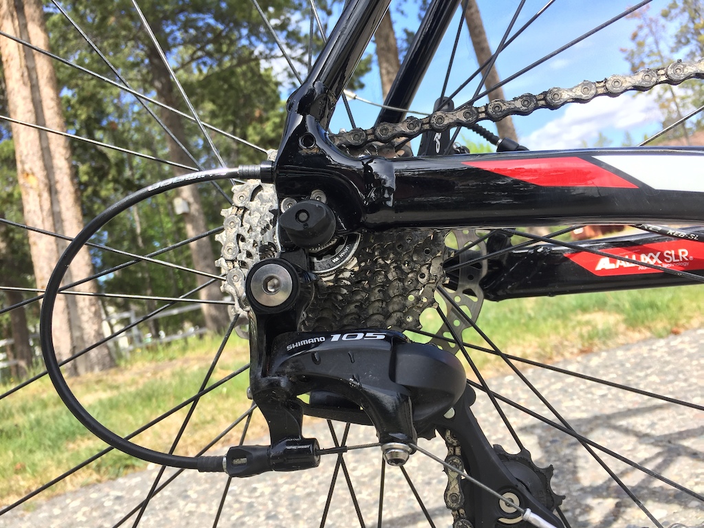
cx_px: 352
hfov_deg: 61.7
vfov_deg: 48.2
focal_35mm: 29
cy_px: 264
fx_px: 590
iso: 32
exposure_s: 1/618
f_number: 2.2
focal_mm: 4.15
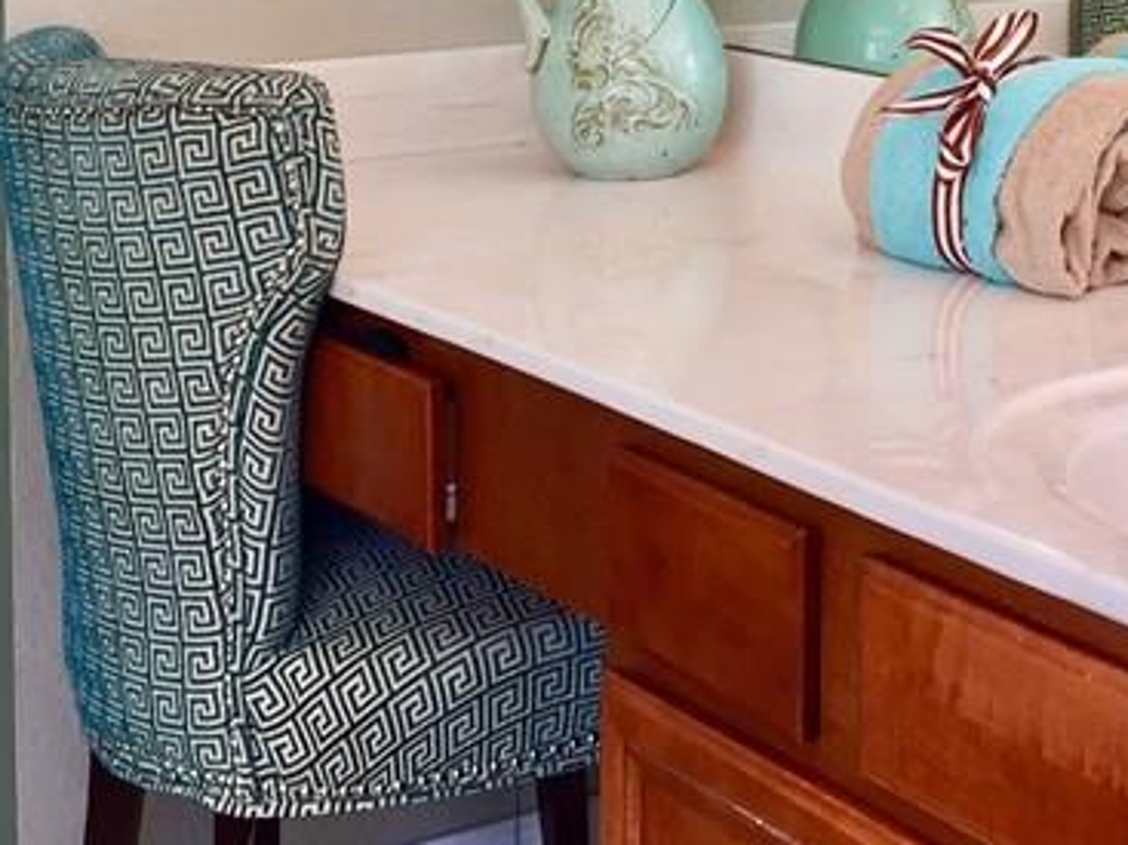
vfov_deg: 17.3
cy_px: -187
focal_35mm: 81
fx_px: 2639
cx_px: 1165
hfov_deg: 23.0
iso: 32
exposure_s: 1/60
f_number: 2.2
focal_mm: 4.15
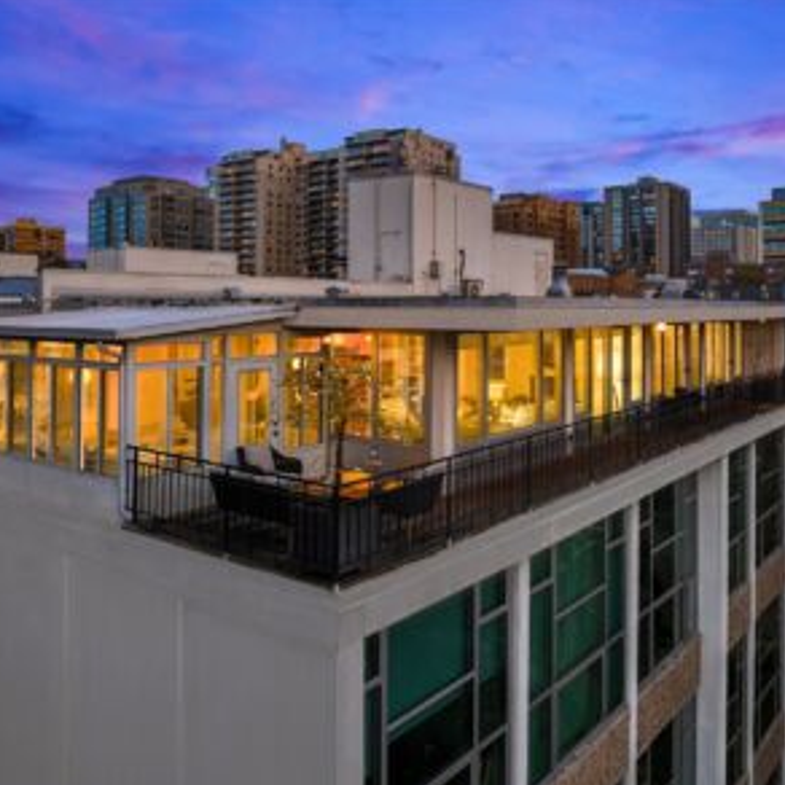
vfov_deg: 55.6
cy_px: 394
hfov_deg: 55.6
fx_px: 744
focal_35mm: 29
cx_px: 425
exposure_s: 1/25
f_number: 2.8
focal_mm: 12.29
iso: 160
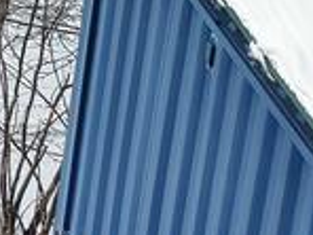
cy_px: -374
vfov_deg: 8.0
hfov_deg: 9.2
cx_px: -656
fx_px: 1510
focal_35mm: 167
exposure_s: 1/2332
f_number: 1.8
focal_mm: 5.56
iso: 101
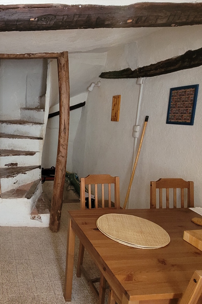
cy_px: 145
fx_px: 160
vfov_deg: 86.9
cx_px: 4
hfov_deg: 52.6
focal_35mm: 19
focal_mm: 1.74
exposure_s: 1/33
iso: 400
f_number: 2.2
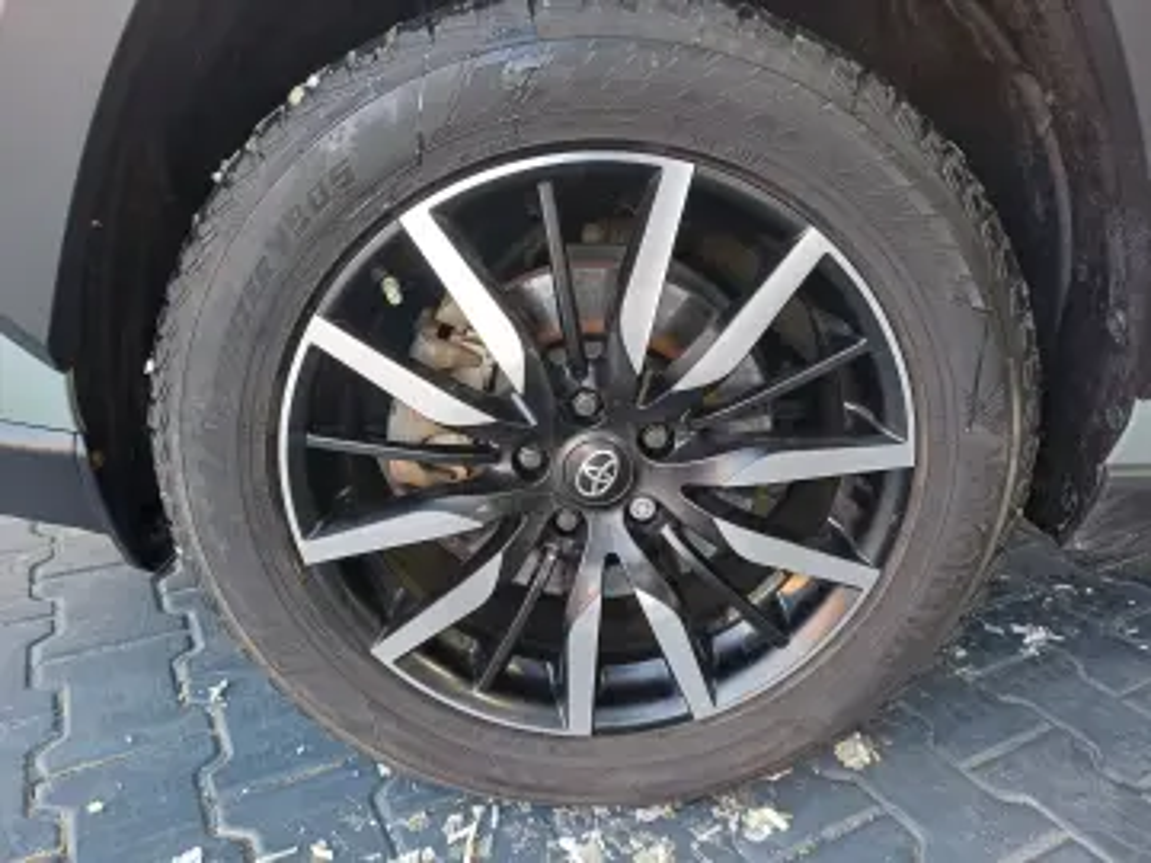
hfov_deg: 69.4
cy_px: 432
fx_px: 831
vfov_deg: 54.9
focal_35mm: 25
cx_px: 576
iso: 250
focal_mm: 4.65
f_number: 1.8
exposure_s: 1/50
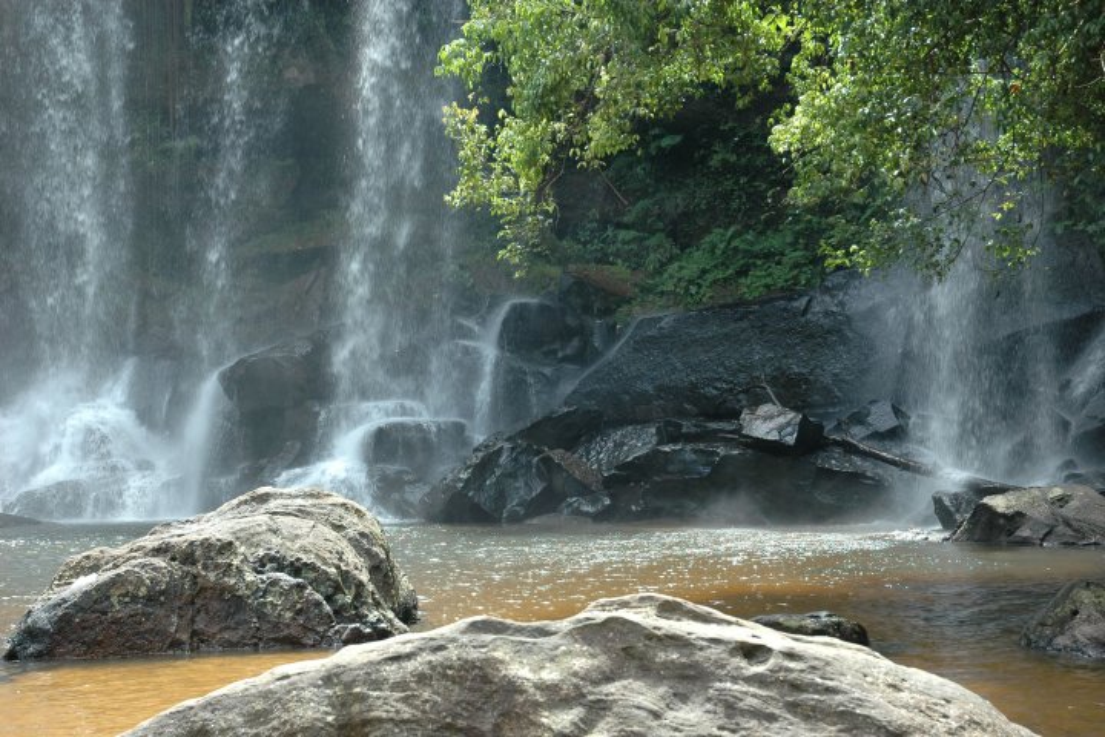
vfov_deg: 23.8
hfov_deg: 35.1
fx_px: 1749
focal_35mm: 57
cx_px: 552
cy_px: 368
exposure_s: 1/125
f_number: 5.6
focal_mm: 38
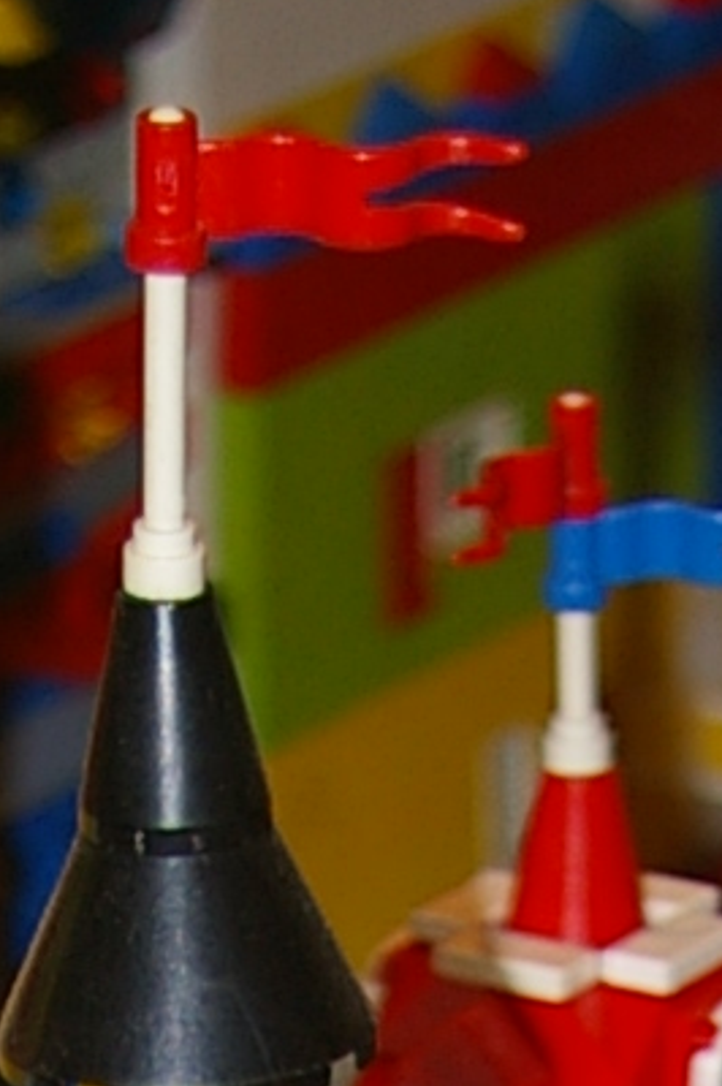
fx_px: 10539
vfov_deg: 5.4
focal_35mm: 350
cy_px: 3825
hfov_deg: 3.9
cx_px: 347
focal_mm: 31
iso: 200
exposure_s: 1/45
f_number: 4
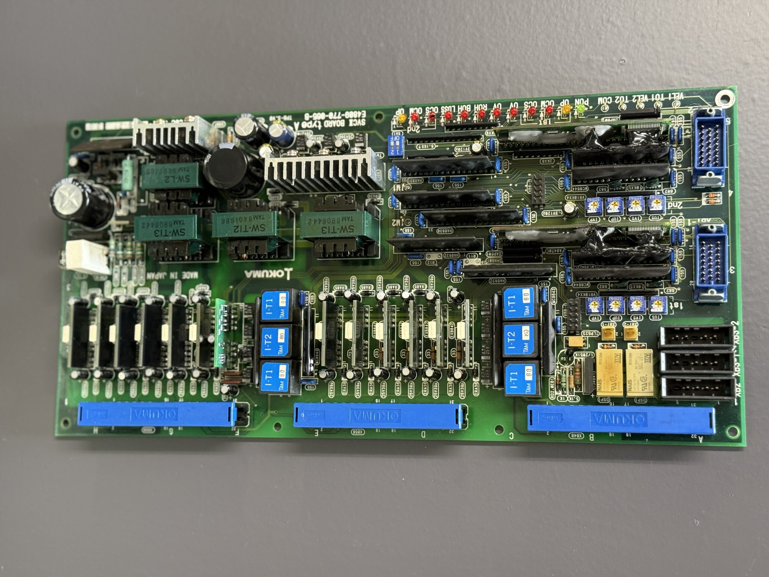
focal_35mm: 48
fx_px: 1066
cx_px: 384
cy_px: 288
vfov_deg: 30.3
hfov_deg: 39.7
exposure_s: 1/33
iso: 250
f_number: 1.78
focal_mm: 6.76
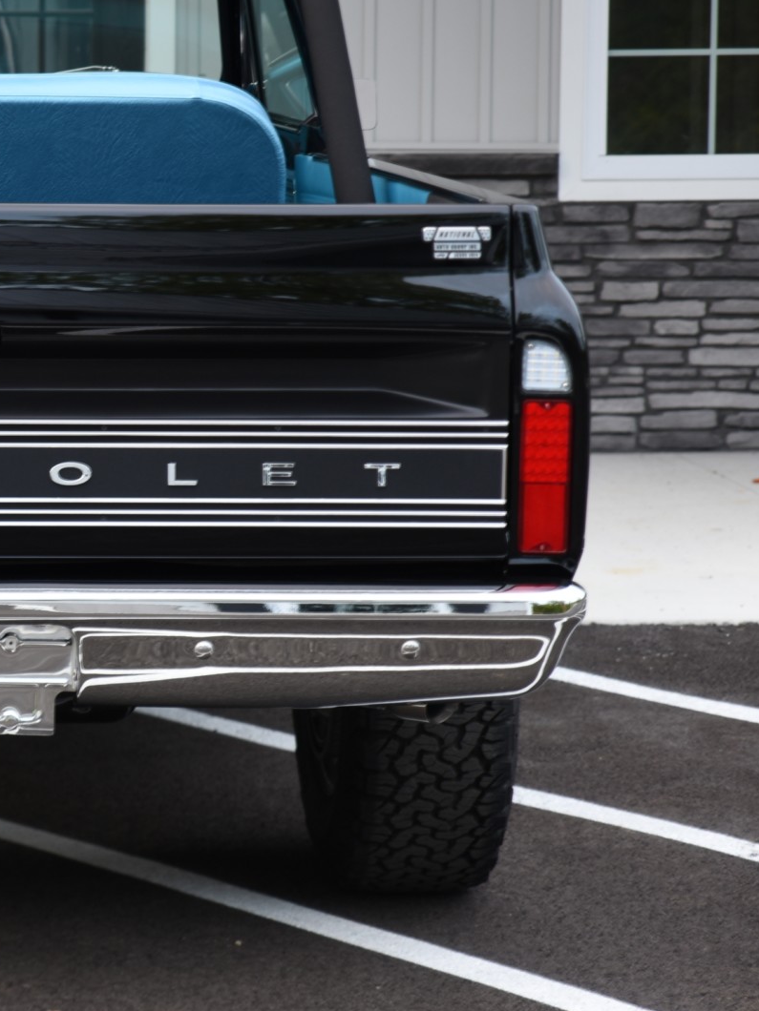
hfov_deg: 11.3
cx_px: -30
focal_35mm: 130
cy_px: 367
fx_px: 3801
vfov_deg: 15.1
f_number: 2.8
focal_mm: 70
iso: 200
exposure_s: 1/15
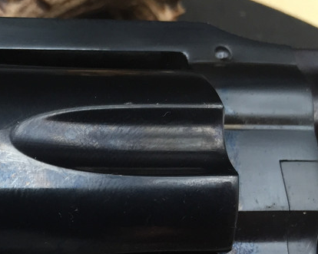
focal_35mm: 73
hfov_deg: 23.8
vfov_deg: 20.3
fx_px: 687
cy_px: 259
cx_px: -63
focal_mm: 4.15
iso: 40
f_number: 2.2
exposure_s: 1/30
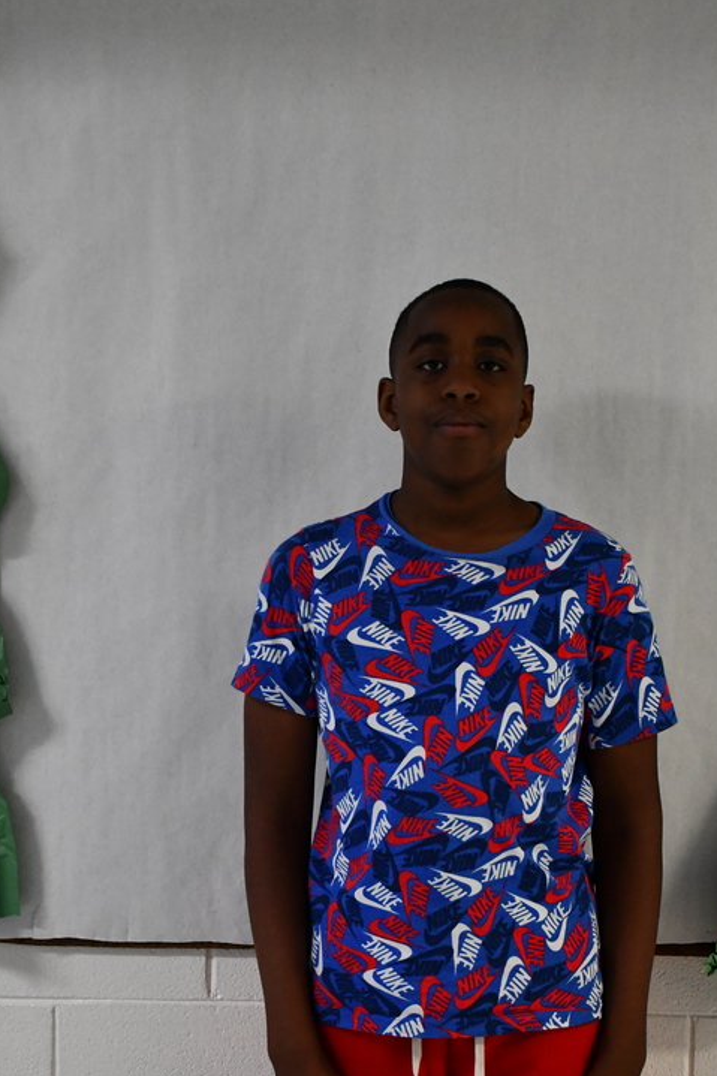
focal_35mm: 57
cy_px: 685
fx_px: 1704
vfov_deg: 34.8
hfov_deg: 23.8
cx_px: 384
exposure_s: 1/125
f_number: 4
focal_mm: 27
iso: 3200
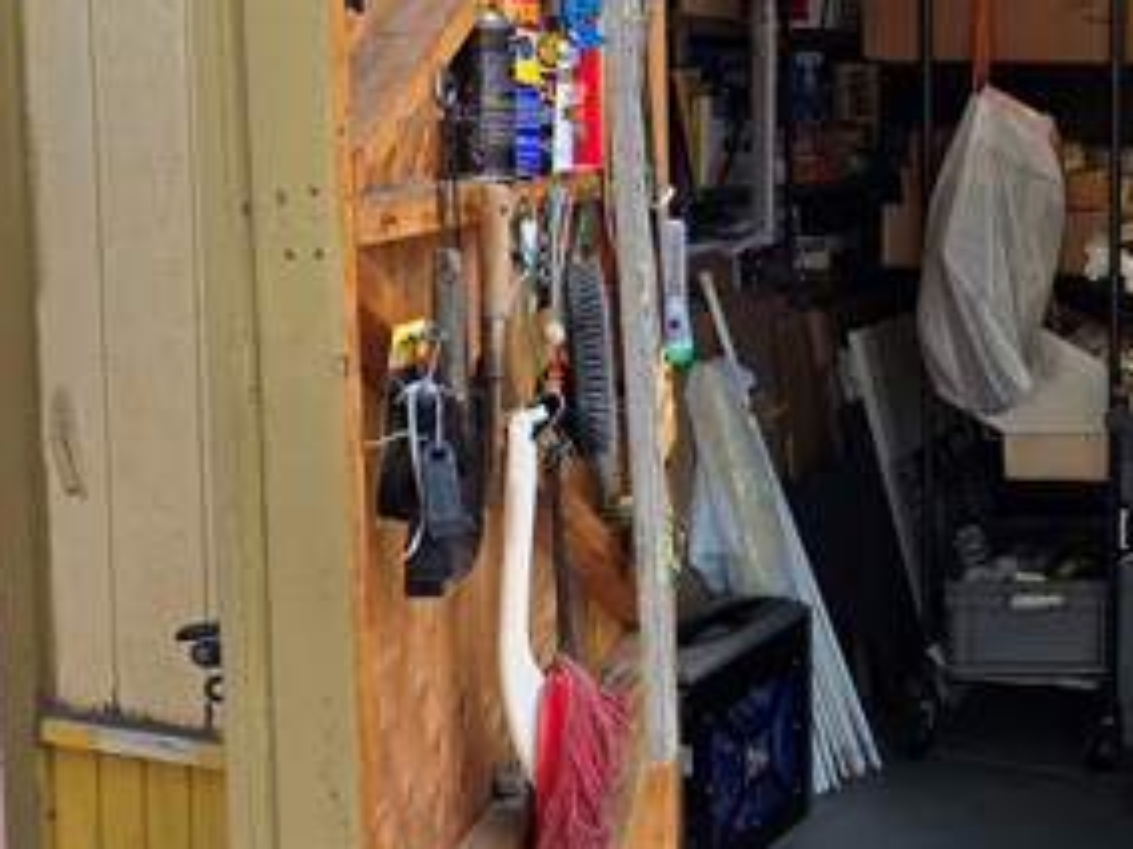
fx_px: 1701
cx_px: 1177
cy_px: 248
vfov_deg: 27.7
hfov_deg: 33.2
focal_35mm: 52
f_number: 1.7
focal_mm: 6.3
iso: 16
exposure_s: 1/120
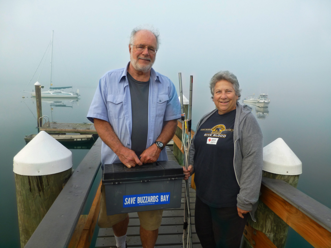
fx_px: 229
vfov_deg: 56.8
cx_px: 166
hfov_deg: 71.6
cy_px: 124
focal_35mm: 24
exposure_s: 1/160
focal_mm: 4.3
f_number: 4
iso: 100
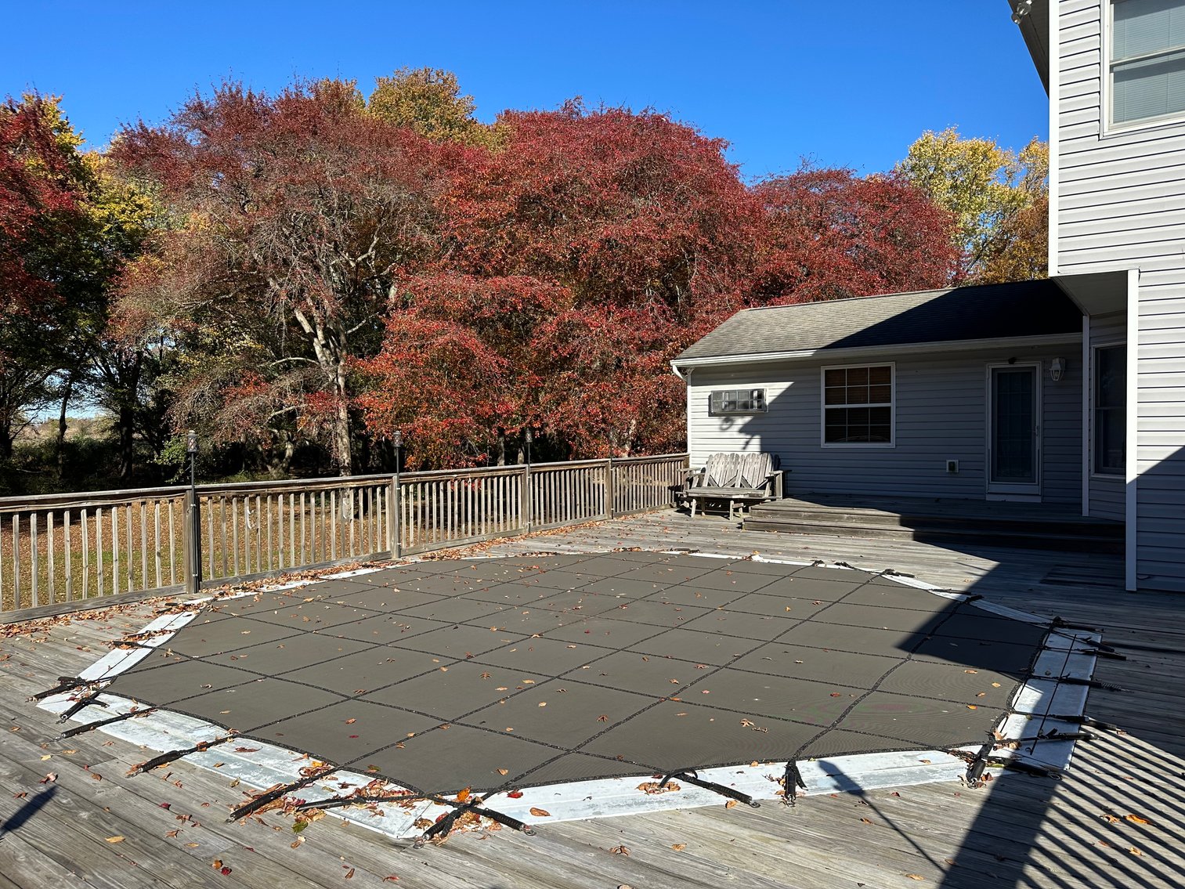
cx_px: 592
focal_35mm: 24
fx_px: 822
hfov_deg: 71.6
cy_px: 444
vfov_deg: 56.8
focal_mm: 6.86
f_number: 1.78
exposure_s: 1/3247
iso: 80
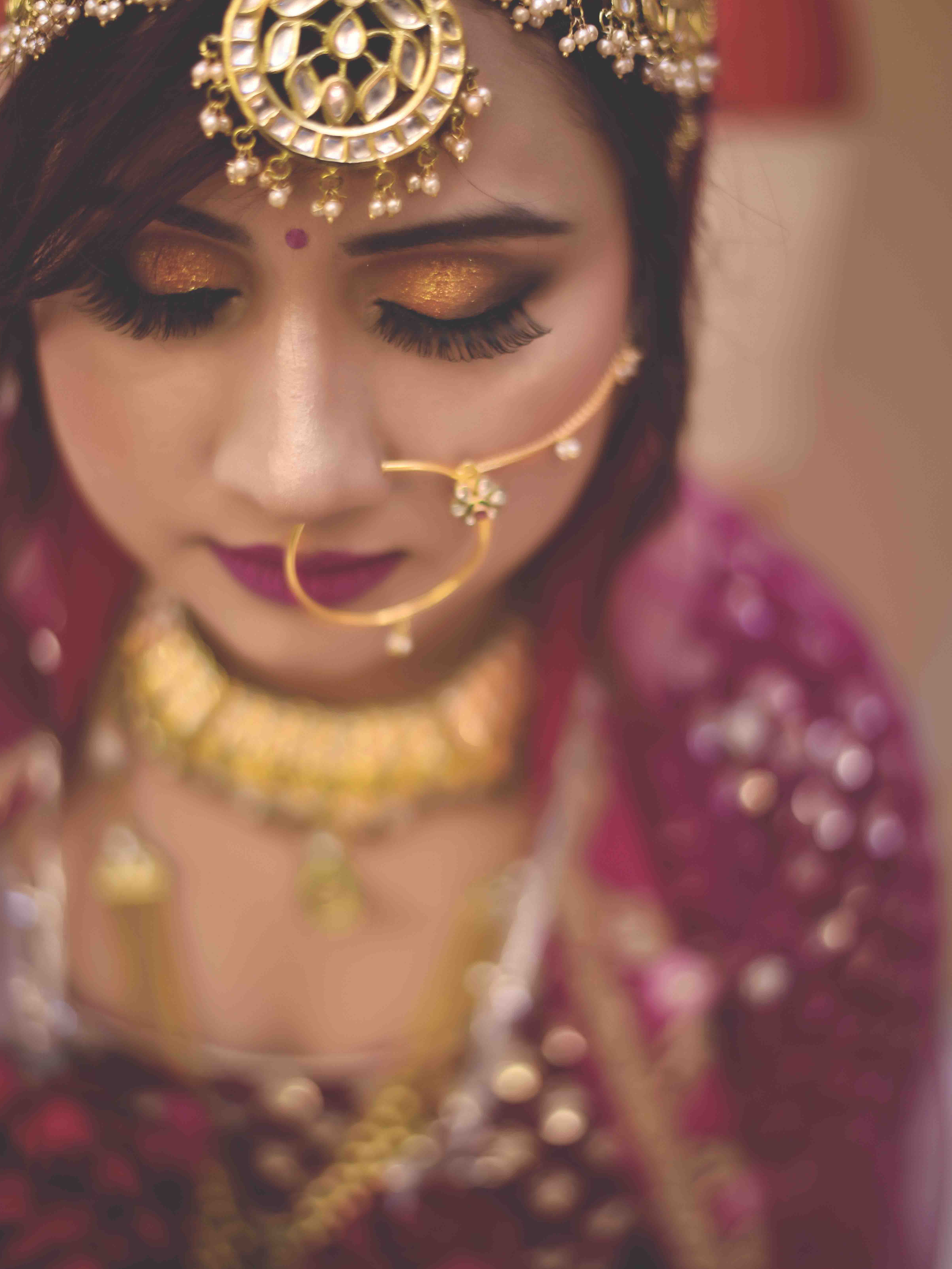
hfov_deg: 26.6
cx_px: 475
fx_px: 2017
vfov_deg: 34.9
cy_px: 681
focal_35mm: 55
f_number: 1.8
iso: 200
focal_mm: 50
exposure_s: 1/100
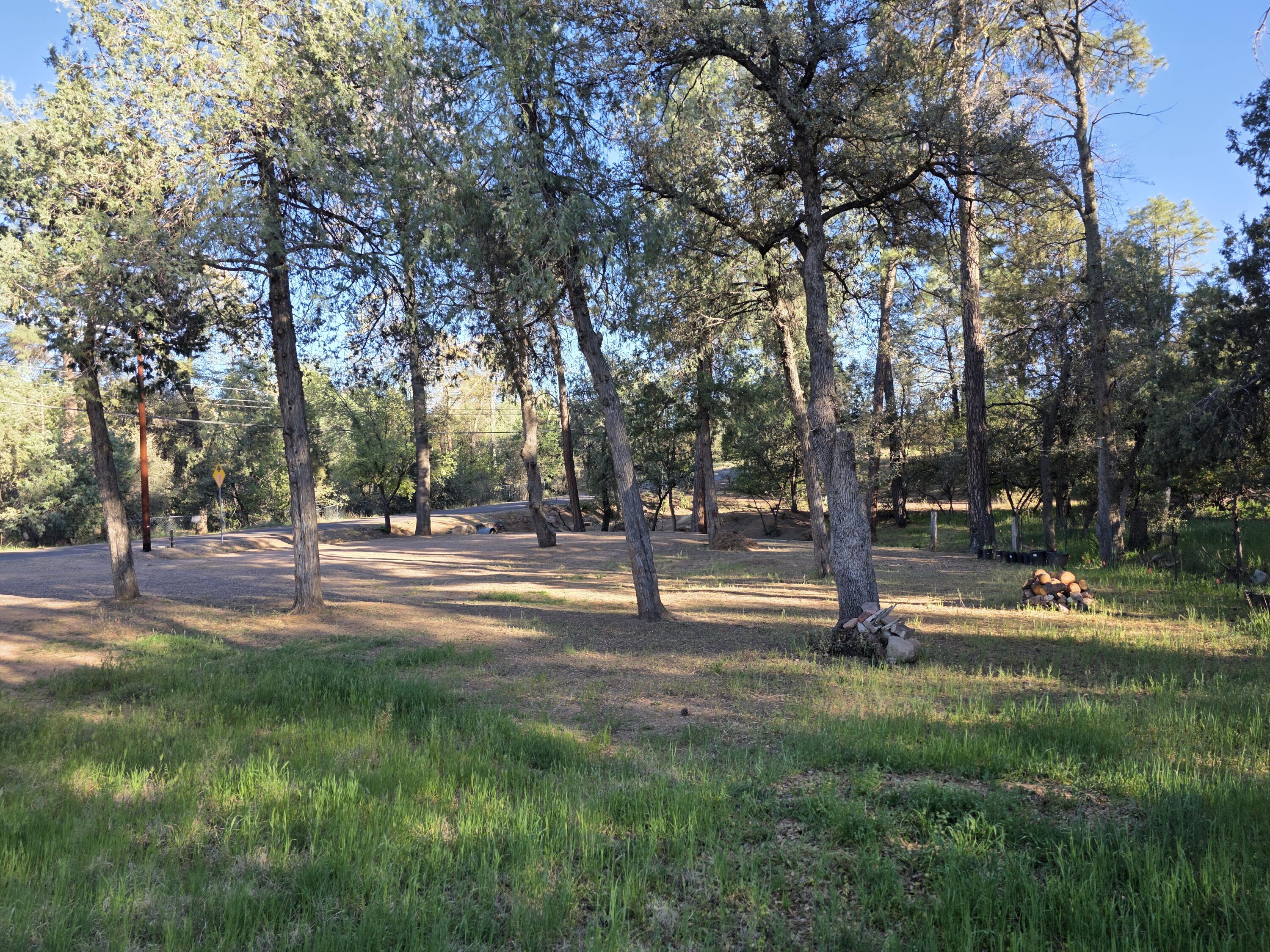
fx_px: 844
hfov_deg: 73.9
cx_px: 635
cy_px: 476
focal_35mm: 23
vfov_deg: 58.9
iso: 32
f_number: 1.7
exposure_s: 1/359
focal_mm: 6.3
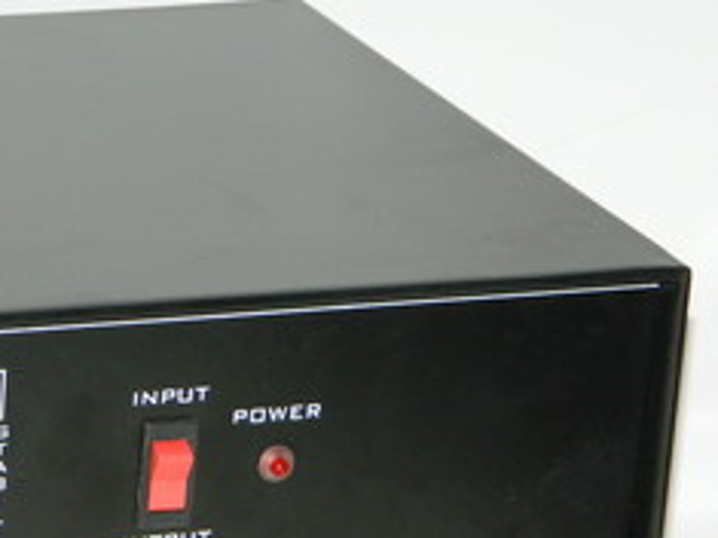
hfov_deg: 9.0
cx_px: -40
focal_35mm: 219
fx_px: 4540
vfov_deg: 6.8
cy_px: 466
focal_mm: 18.6
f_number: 4.5
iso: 200
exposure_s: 1/60
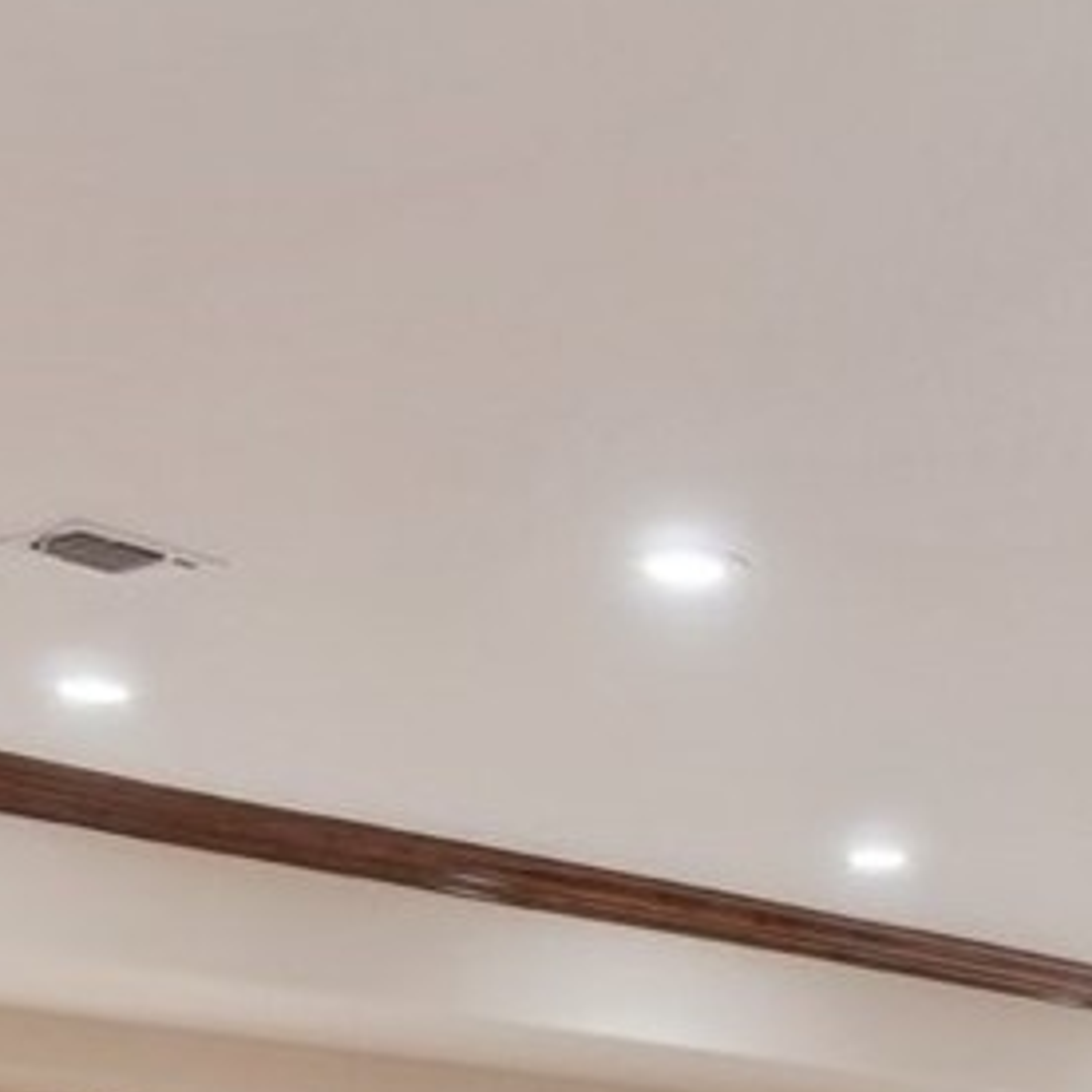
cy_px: 1553
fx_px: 3355
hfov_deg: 18.2
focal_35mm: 94
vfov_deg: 17.0
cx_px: 981
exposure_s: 1/8
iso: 200
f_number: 6.3
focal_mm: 10
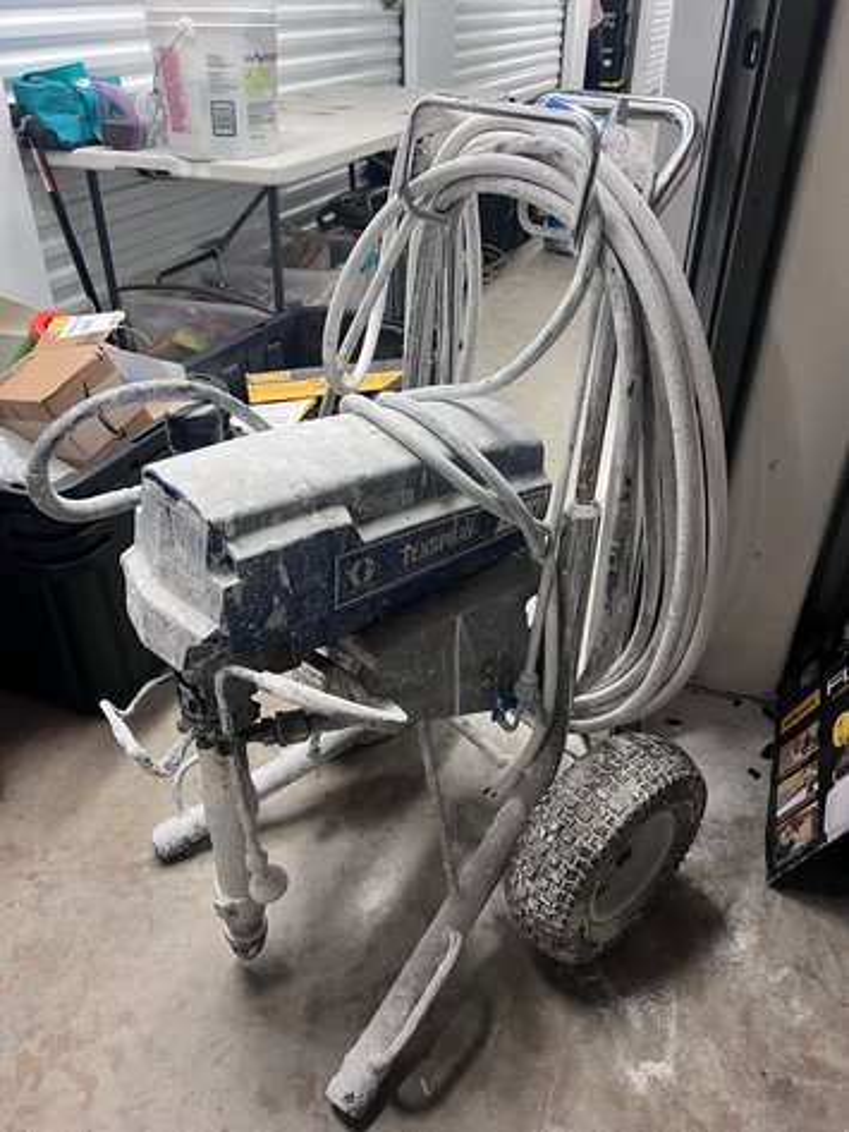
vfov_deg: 67.3
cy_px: 566
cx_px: 424
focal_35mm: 26
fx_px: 850
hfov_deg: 53.1
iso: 160
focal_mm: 5.7
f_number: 1.5
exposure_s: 1/60
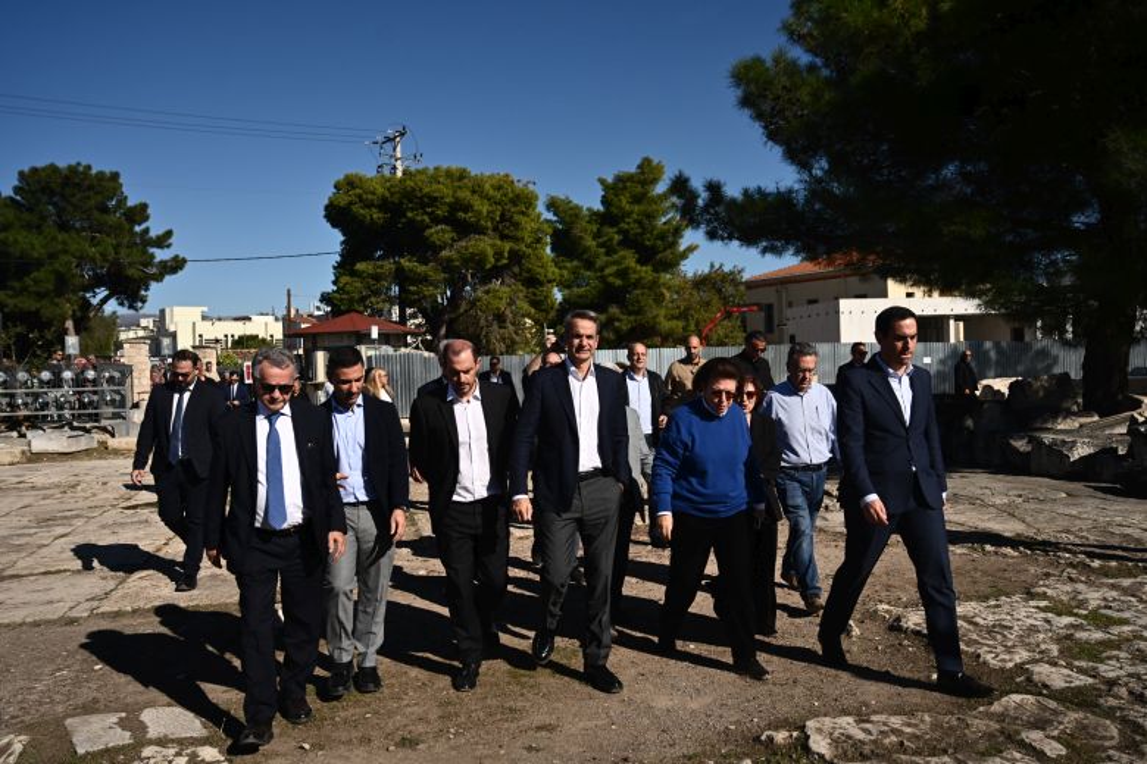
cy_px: 382
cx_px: 574
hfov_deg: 61.9
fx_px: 956
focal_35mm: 30
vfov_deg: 43.6
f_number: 4
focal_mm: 30
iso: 320
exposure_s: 1/8000
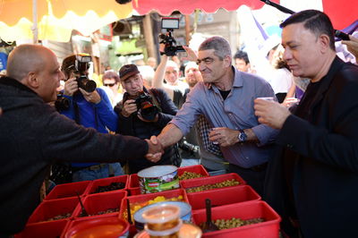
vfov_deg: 37.8
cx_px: 179
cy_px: 119
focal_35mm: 35
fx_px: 348
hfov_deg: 54.5
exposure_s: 1/250
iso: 200
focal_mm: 35
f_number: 2.5
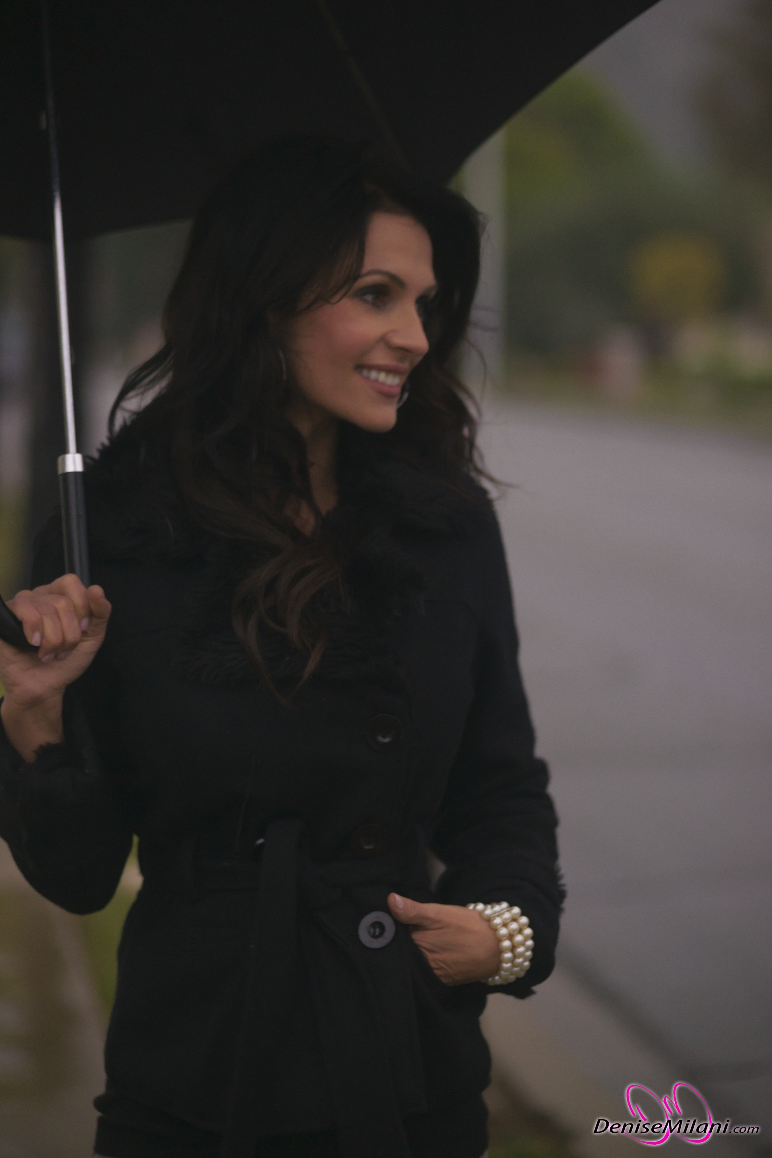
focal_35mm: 100
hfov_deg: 13.7
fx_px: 3216
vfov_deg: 20.4
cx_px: 386
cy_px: 579
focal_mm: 100
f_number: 2.8
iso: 400
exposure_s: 1/125
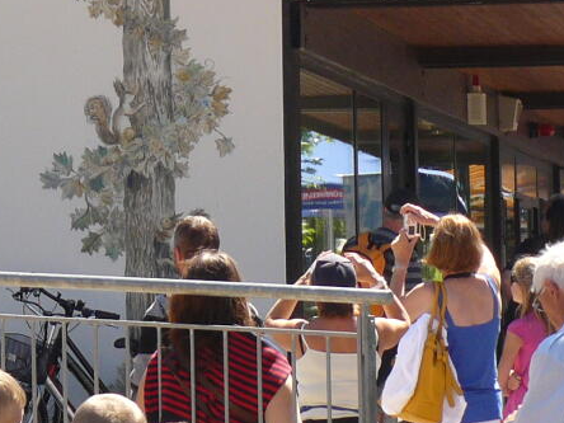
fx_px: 4171
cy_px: -113
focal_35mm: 256
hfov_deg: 7.6
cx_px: -324
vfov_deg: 5.8
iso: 100
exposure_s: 1/250
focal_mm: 13.1
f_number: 4.5
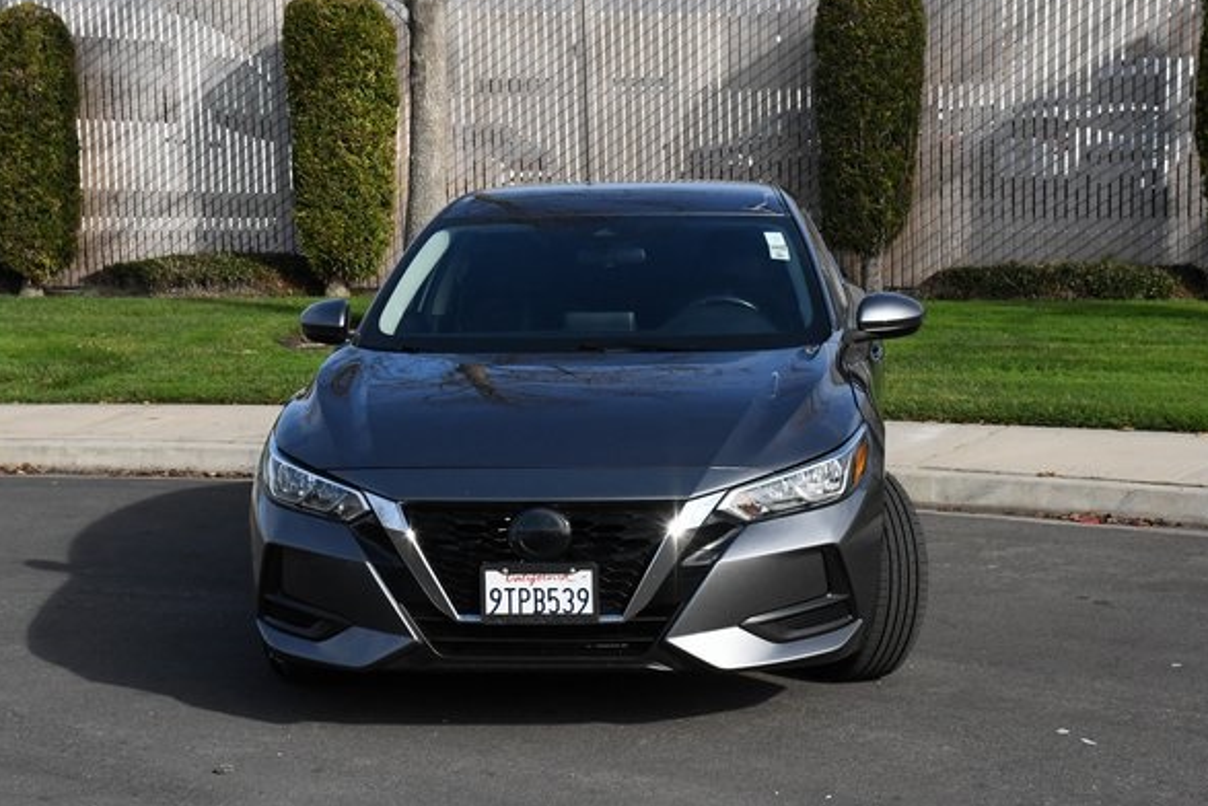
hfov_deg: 27.7
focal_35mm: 73
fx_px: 2451
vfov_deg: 18.7
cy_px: 375
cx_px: 640
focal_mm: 45
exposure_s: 1/6400
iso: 3200
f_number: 8
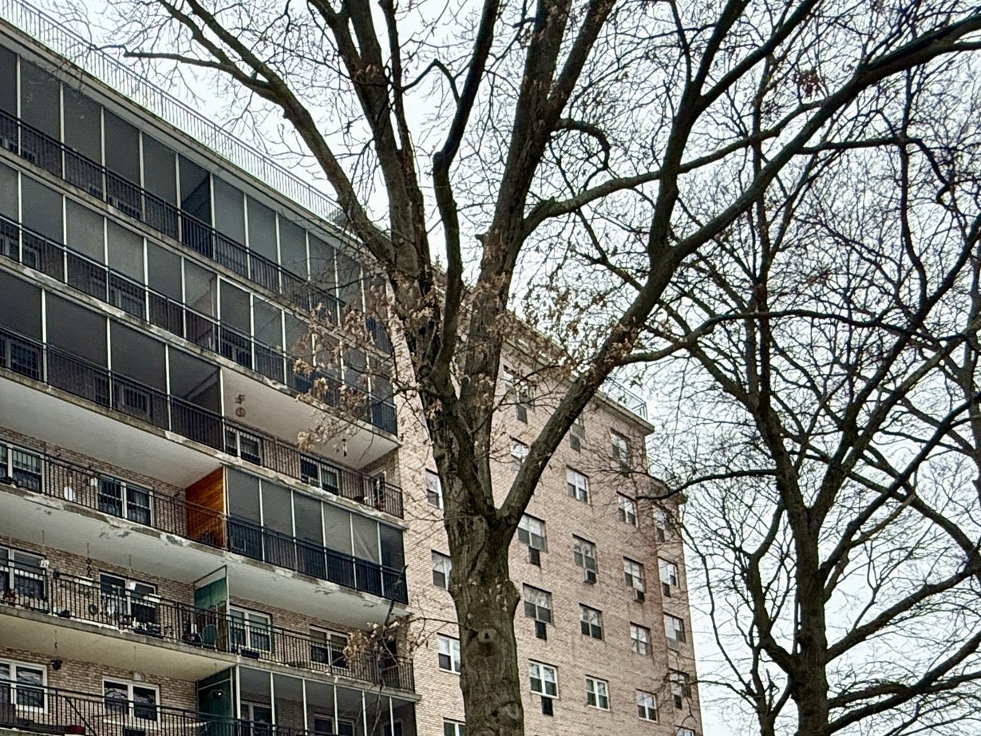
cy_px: 824
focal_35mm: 35
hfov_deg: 48.2
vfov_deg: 34.6
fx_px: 992
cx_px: 133
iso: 160
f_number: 2.2
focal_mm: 2.22
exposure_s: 1/99
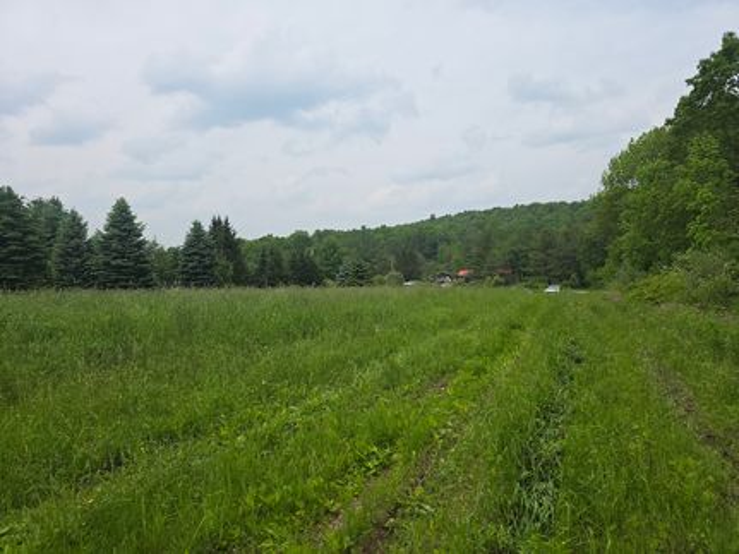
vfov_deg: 58.9
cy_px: 277
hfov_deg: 73.9
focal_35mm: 23
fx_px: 491
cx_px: 370
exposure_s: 1/984
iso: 12
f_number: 1.7
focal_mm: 6.3
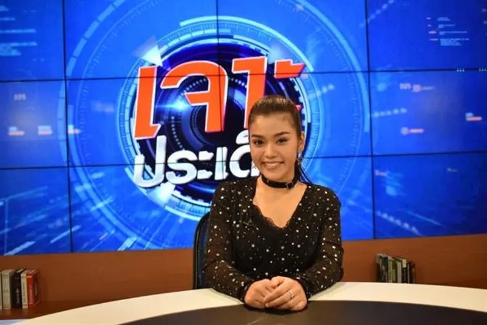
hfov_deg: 46.4
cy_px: 162
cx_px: 244
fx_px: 568
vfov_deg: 31.9
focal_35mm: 42
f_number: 4.5
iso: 400
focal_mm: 28
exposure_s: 1/80
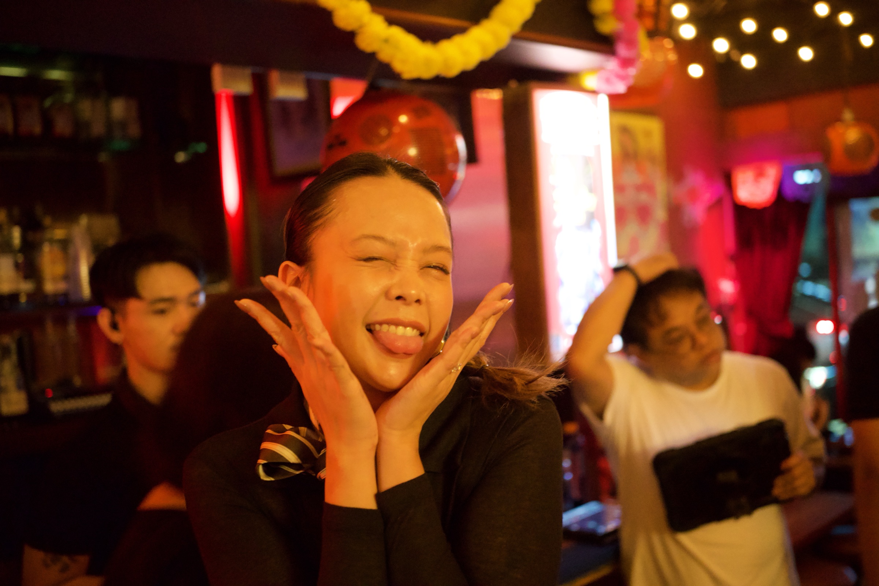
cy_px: 293
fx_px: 977
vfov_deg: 33.4
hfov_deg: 48.5
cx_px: 440
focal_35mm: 40
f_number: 2.5
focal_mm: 40
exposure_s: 1/25
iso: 12800
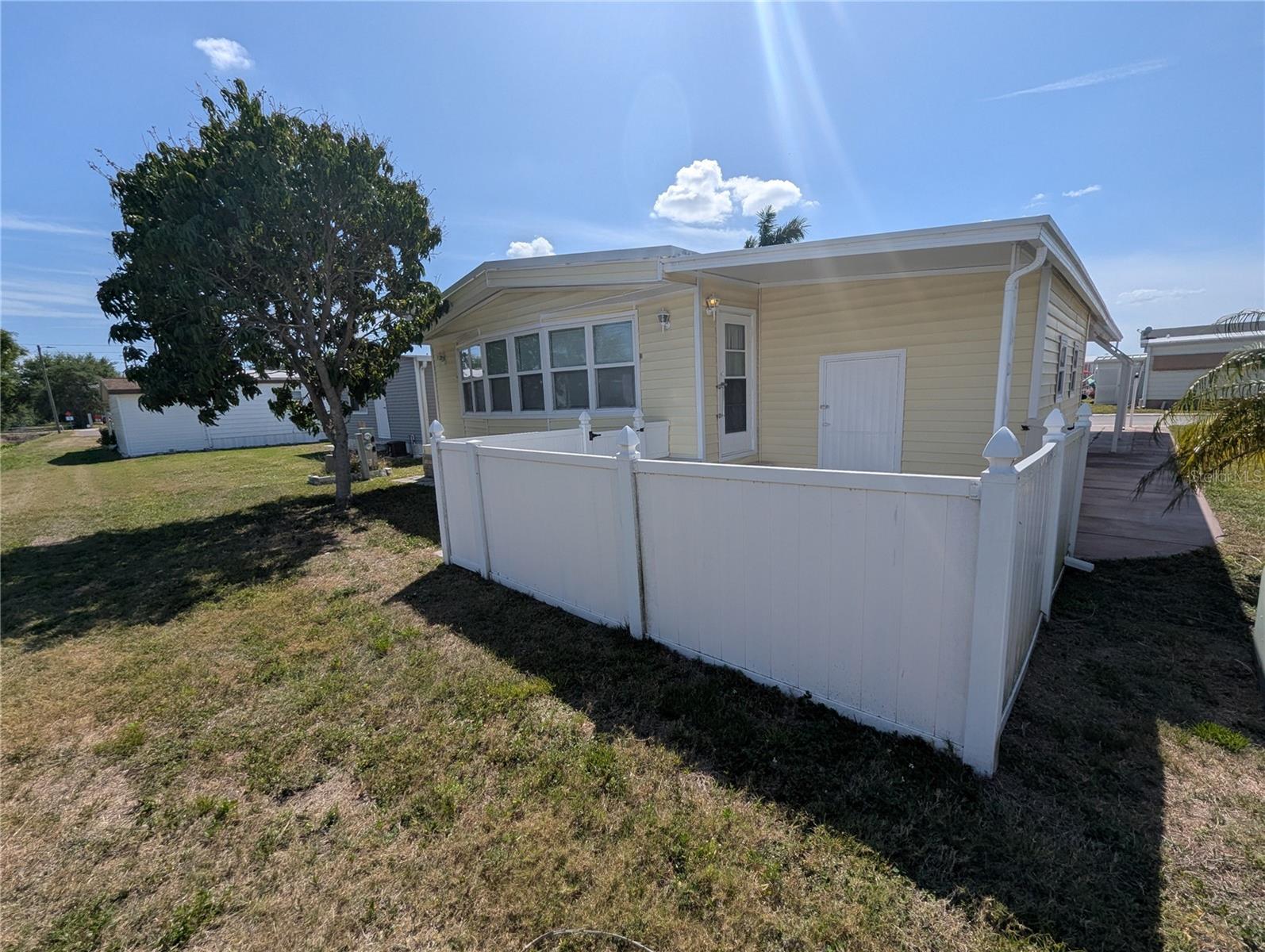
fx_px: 476
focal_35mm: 13
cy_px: 476
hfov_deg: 106.1
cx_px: 632
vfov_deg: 90.1
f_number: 2.2
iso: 47
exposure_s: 1/3058
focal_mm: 1.95
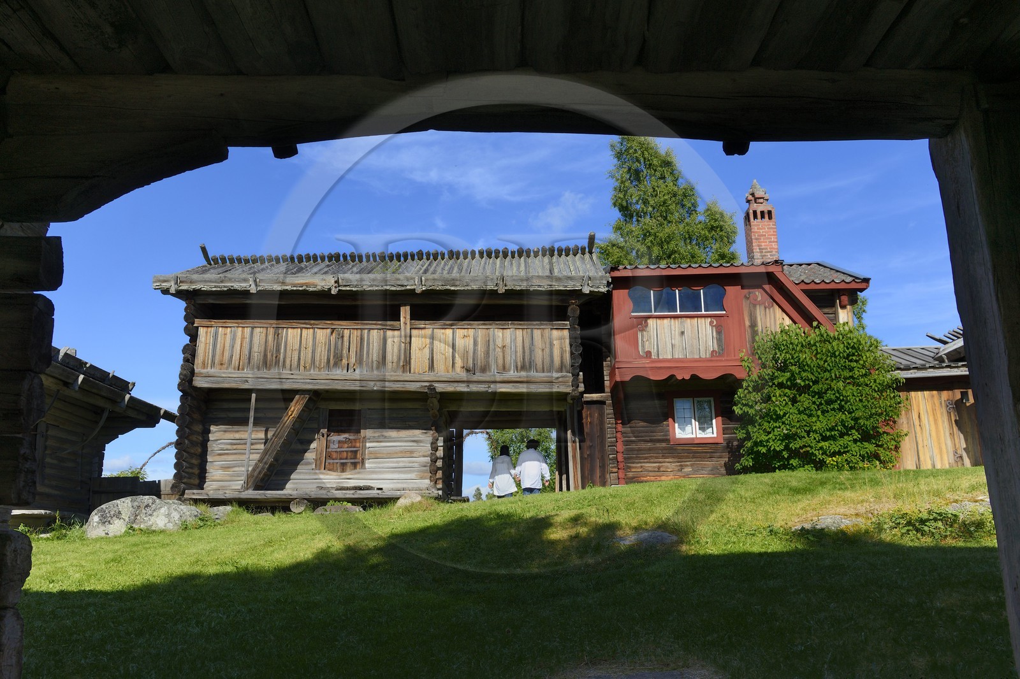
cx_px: 510
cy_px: 340
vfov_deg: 42.3
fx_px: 878
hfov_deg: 60.3
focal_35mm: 31
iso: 200
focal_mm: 31
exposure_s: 1/250
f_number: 10
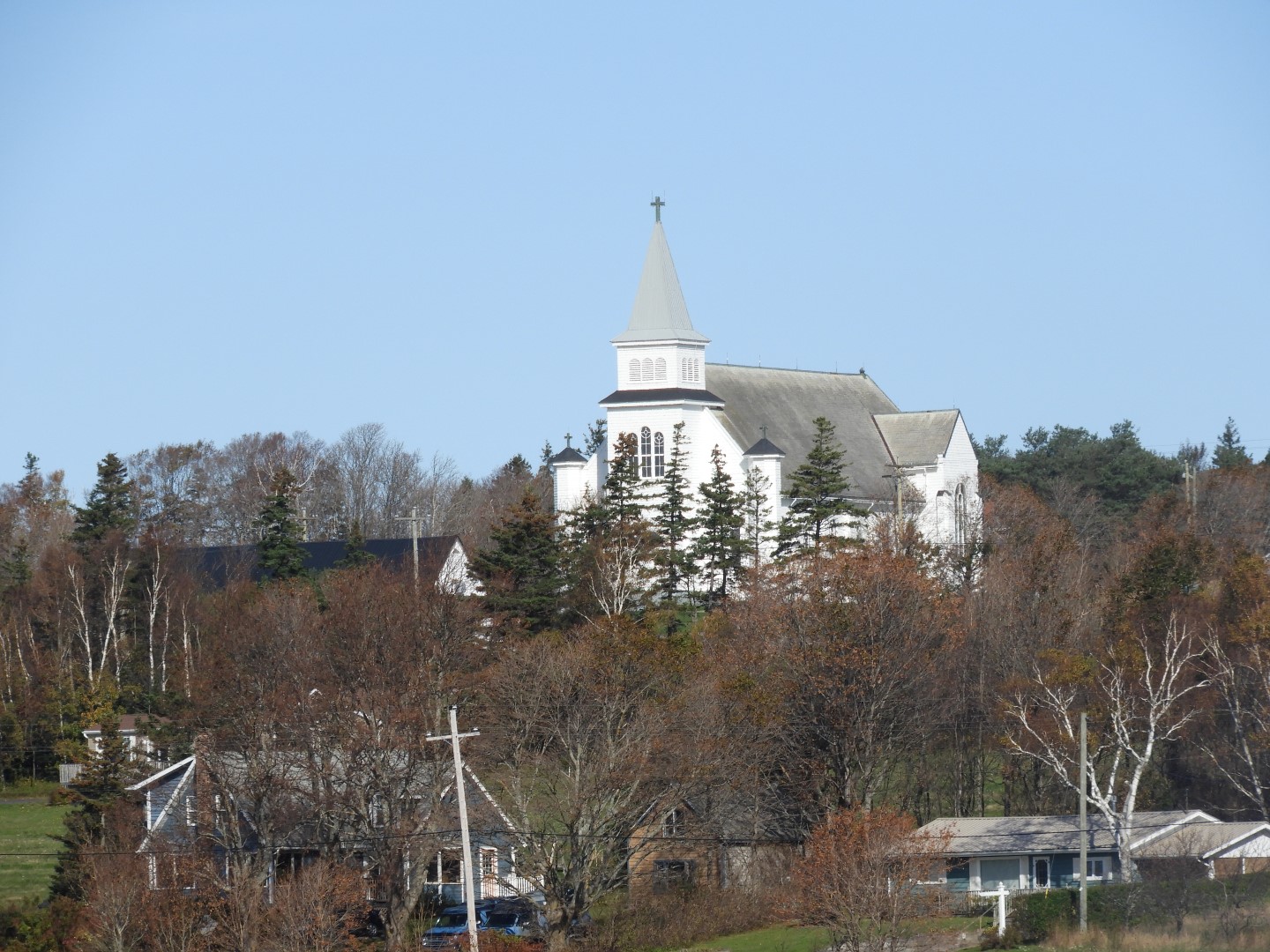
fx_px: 13208
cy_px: 476
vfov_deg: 4.1
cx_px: 635
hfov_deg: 5.5
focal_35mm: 360
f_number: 5.6
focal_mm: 64.5
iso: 100
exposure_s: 1/800
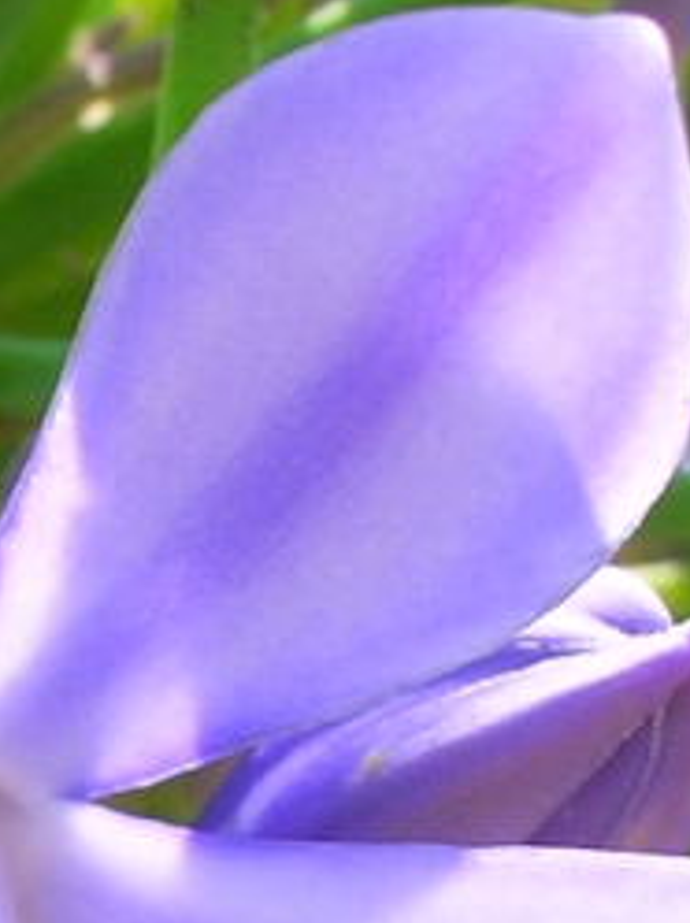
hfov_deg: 7.8
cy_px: 1290
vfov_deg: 10.2
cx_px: -185
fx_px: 5036
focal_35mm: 189
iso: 50
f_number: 5.4
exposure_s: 1/128
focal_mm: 7.7
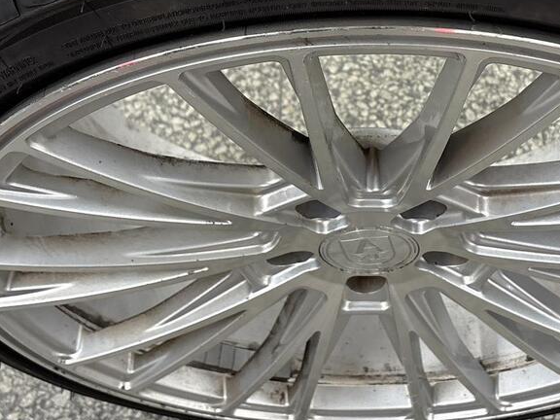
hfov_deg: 29.6
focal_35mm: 65
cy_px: 92
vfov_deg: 22.3
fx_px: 1052
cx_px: 372
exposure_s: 1/50
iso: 160
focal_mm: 5.96
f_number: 1.6
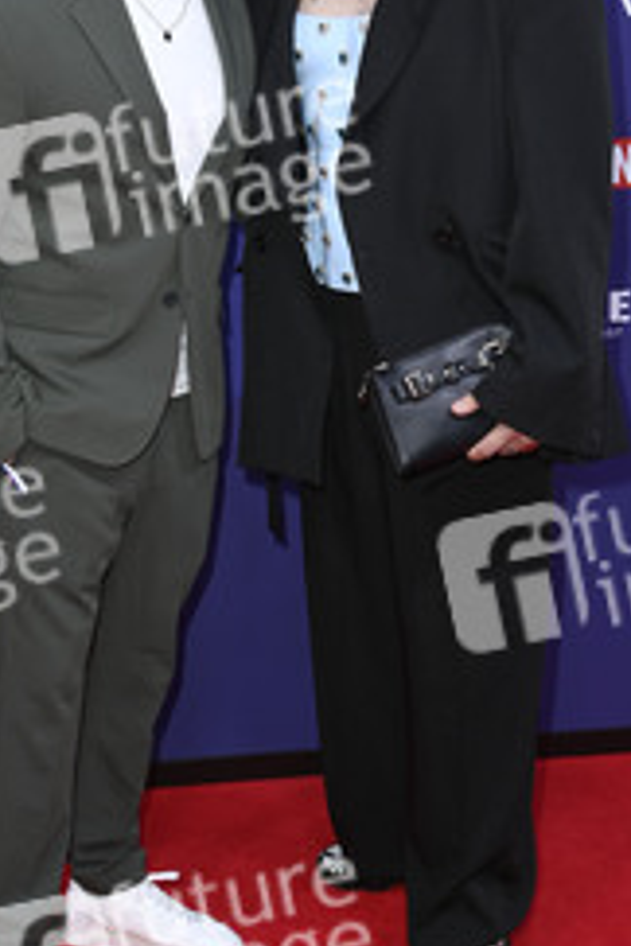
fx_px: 1814
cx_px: 284
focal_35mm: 69
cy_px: 366
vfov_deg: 29.2
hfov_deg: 19.7
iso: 800
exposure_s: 1/250
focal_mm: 42
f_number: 5.6
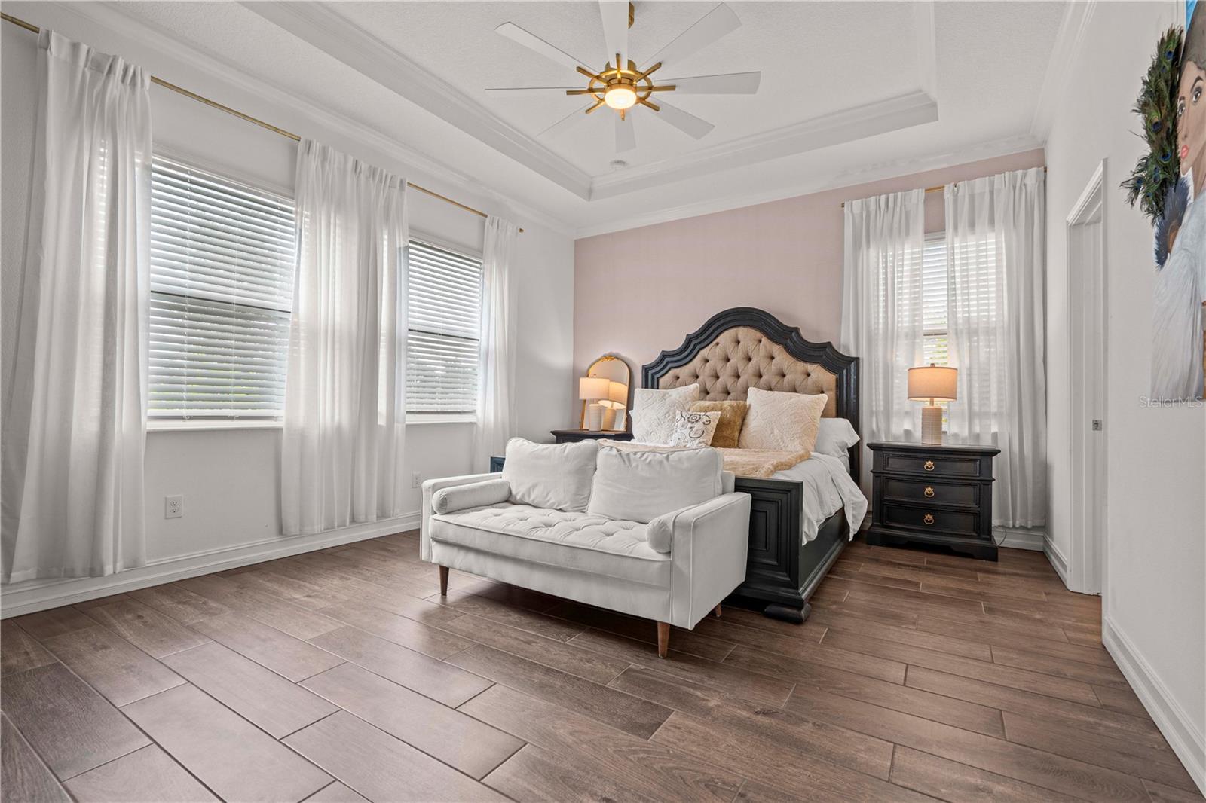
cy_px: 402
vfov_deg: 73.7
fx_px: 536
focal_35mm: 16
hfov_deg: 96.7
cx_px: 603
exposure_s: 1/6
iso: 250
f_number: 8
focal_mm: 16
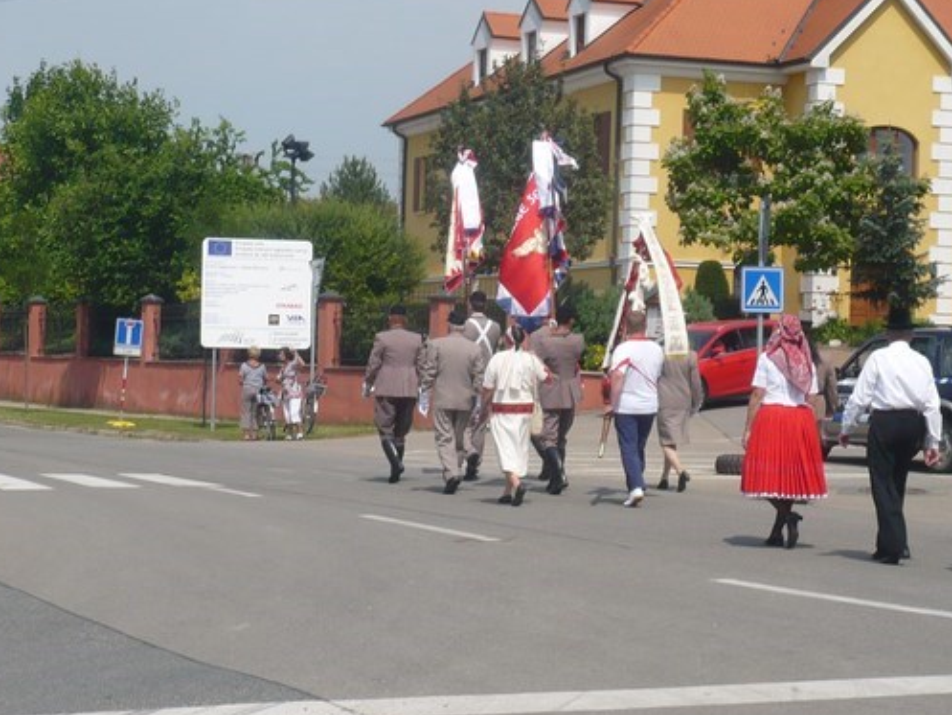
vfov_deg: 14.9
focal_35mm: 99
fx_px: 2723
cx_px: 488
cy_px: 343
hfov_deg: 19.8
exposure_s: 1/250
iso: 100
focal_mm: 9.9
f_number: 10
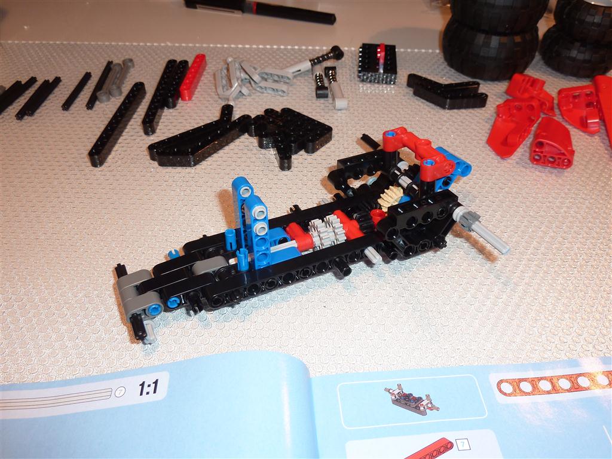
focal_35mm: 30
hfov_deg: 60.0
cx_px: 306
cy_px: 230
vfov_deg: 46.8
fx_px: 530
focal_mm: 5
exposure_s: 1/30
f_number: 3.4
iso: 100
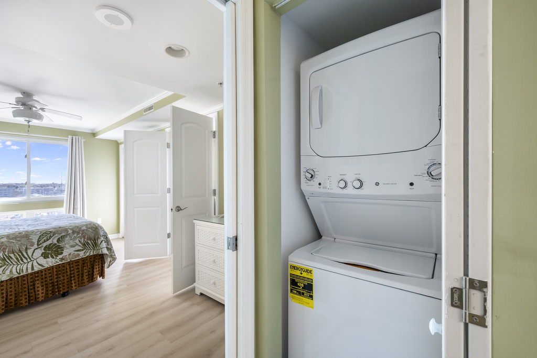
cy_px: 179
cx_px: 268
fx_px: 209
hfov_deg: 104.2
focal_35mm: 14
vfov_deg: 81.2
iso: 320
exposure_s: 1/40
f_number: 8
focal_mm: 14
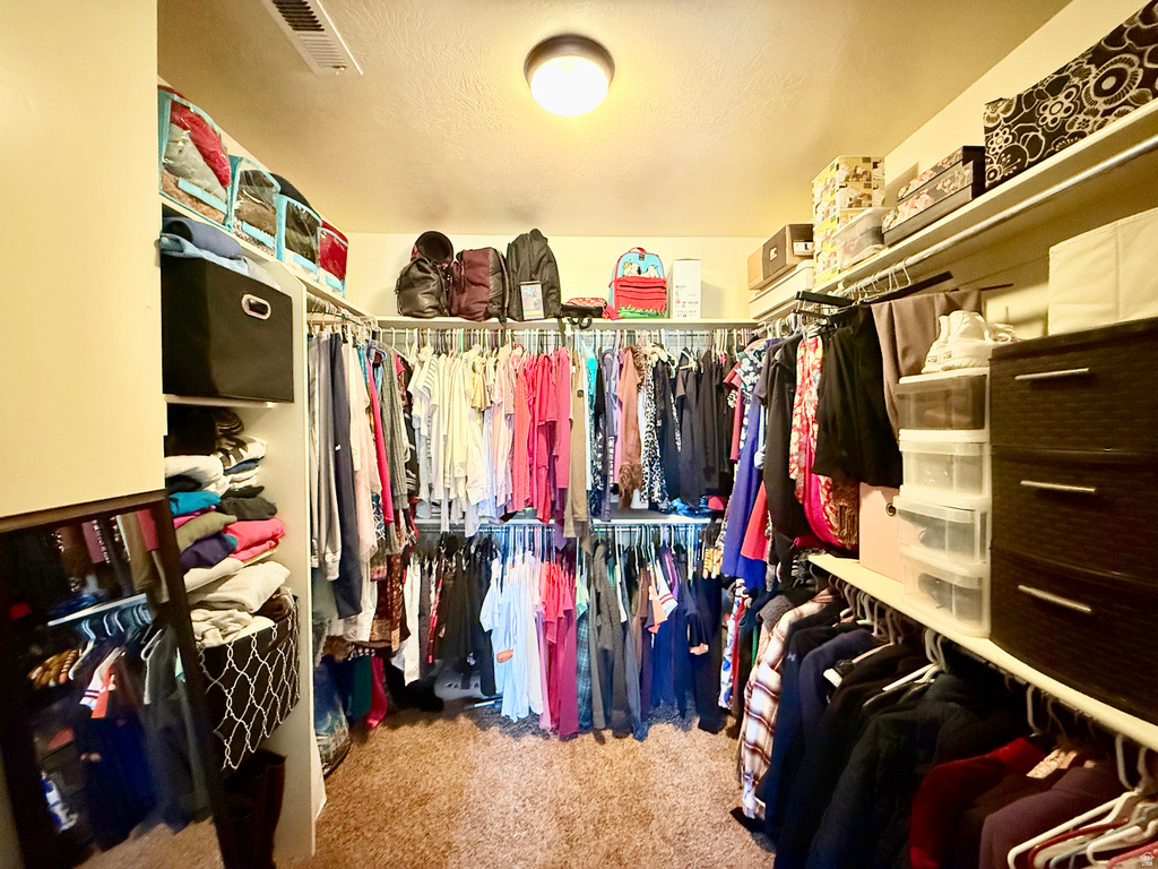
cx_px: 579
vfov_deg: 85.7
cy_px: 434
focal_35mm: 14
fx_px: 468
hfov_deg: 102.1
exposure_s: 1/40
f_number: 2.2
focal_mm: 2.22
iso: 1000
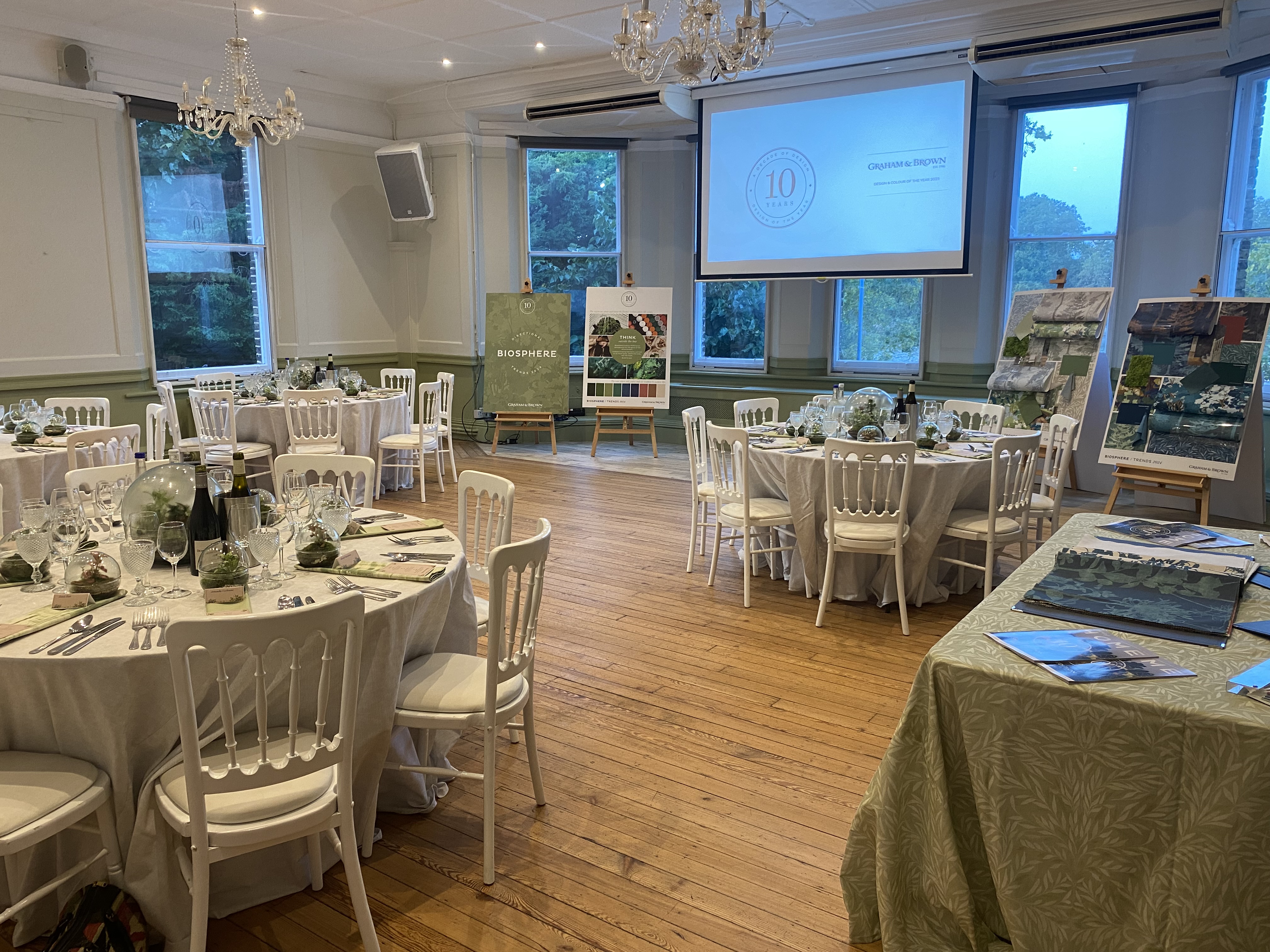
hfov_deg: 67.3
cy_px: 476
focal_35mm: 26
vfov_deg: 53.1
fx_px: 954
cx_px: 635
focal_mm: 4.25
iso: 160
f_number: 1.8
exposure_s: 1/60
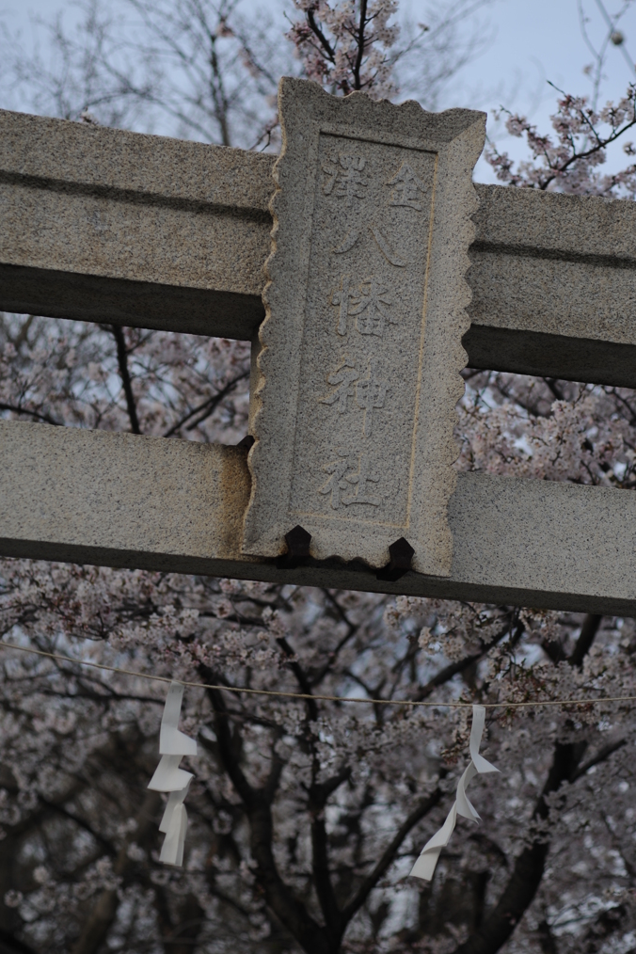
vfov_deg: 19.3
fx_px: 2809
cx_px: 318
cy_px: 473
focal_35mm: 106
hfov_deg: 12.9
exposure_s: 1/2000
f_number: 2.8
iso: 200
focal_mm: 105
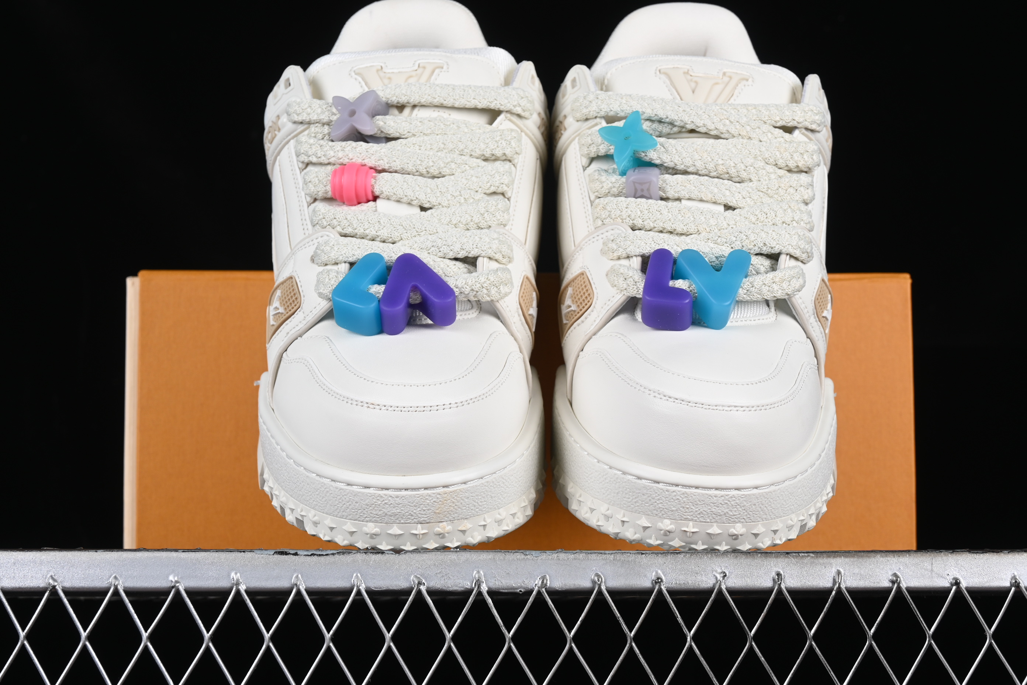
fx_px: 2139
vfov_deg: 18.2
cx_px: 514
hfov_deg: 27.0
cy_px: 342
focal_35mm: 75
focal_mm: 50
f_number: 8
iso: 160
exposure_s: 1/80
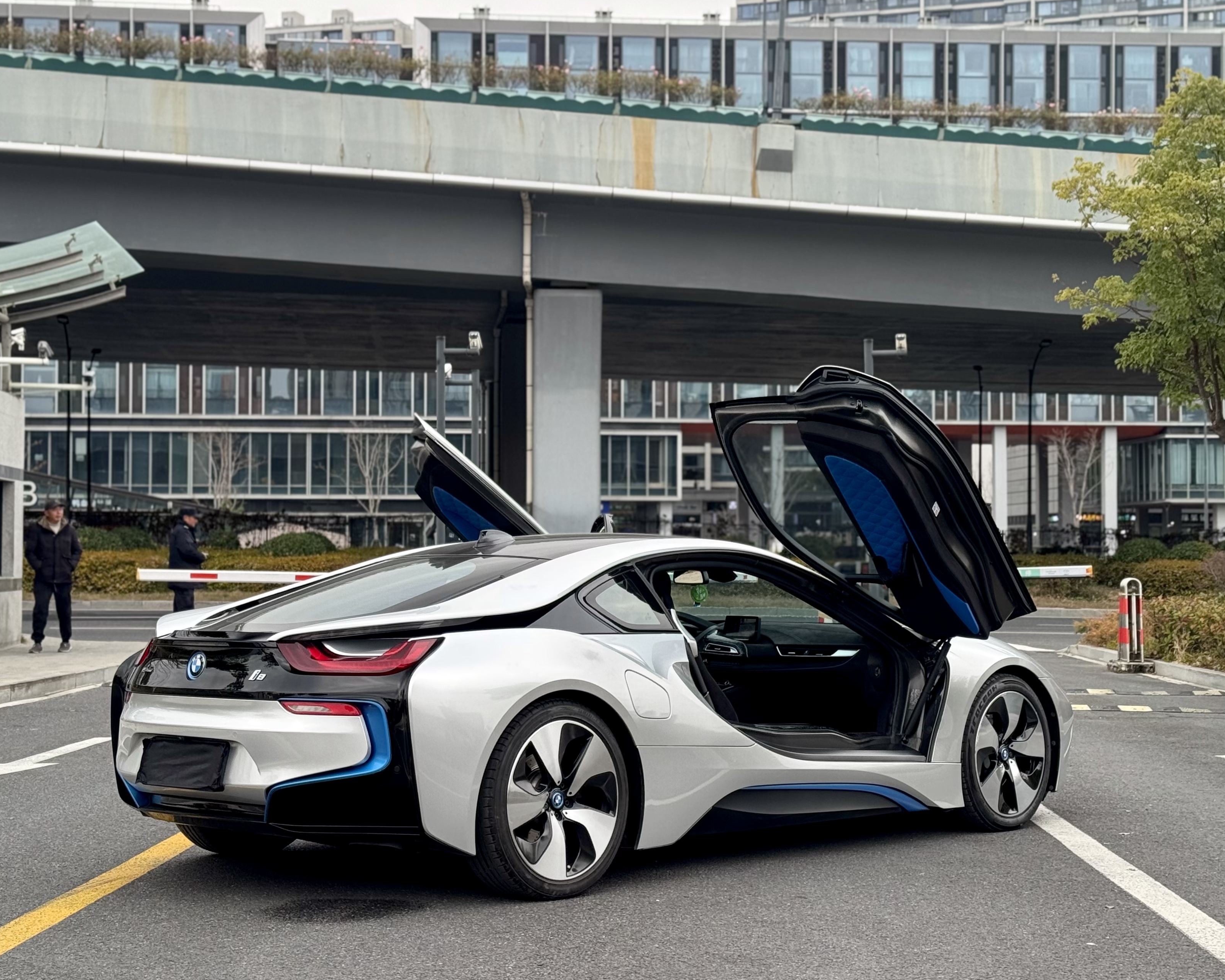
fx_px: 1849
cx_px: 577
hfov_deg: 36.6
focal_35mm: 51
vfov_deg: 29.7
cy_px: 498
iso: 64
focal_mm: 6.76
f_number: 1.78
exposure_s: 1/349
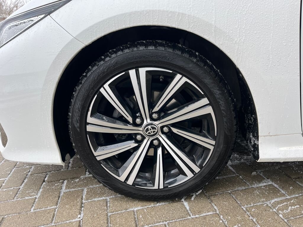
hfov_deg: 67.3
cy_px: 114
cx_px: 152
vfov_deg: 53.1
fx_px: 228
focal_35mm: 26
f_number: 1.6
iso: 40
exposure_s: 1/210
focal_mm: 5.1
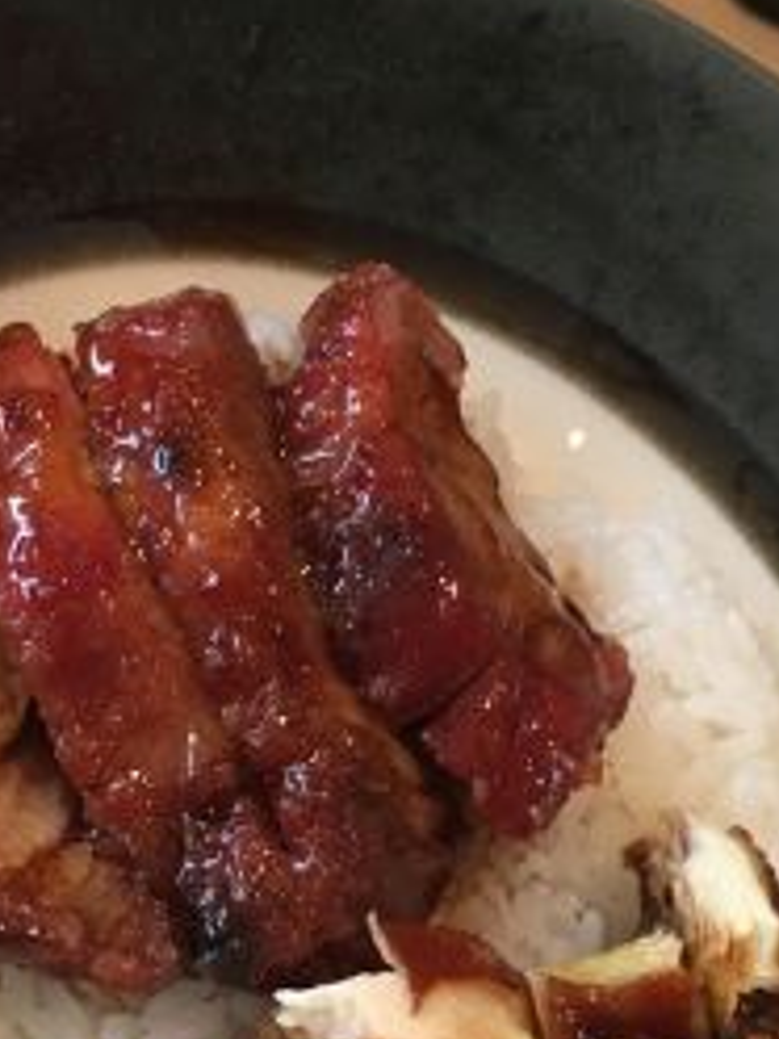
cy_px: 486
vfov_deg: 23.8
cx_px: 249
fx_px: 2460
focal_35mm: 82
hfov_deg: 17.9
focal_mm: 4.15
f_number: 2.2
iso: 125
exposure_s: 1/33
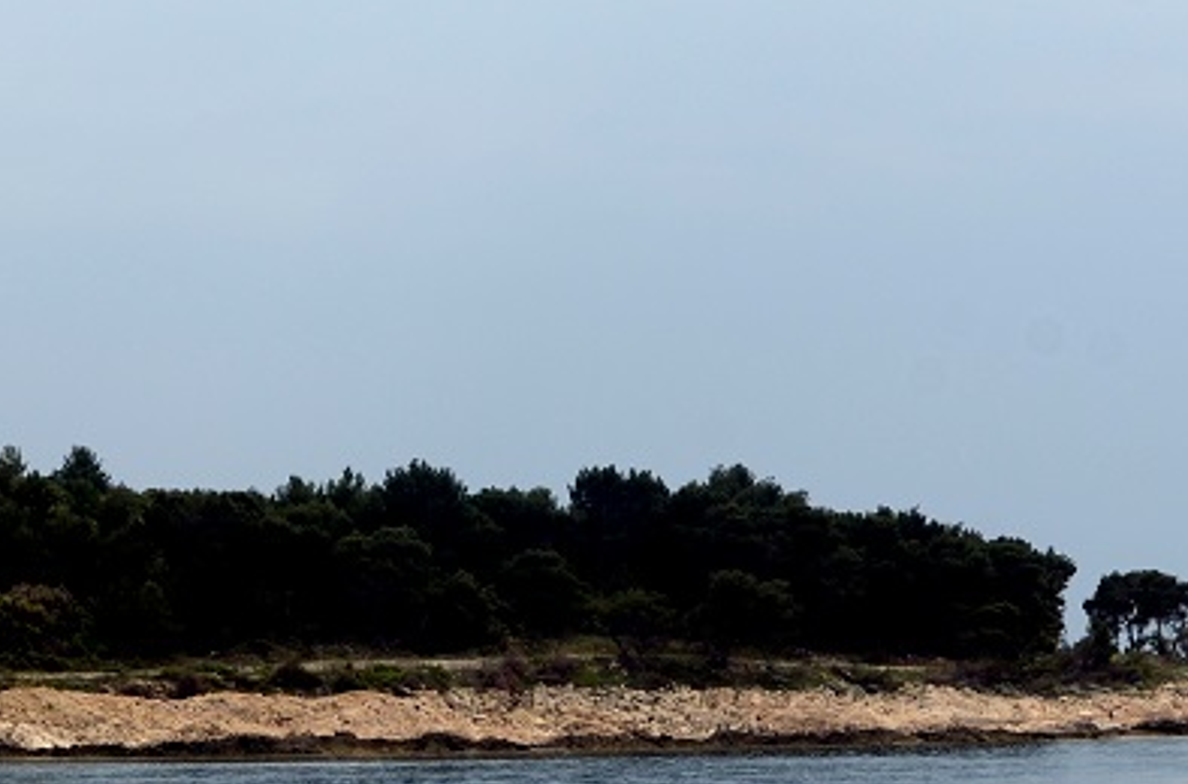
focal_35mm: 133
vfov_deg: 10.2
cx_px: 541
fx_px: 4384
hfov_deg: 15.4
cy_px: 333
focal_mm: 35
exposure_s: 1/250
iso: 100
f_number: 8
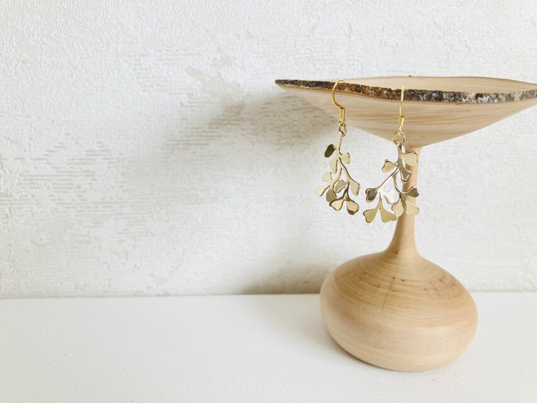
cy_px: 202
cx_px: 268
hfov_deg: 63.4
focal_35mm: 28
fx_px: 434
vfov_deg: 49.8
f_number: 1.8
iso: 50
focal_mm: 3.99
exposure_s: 1/121
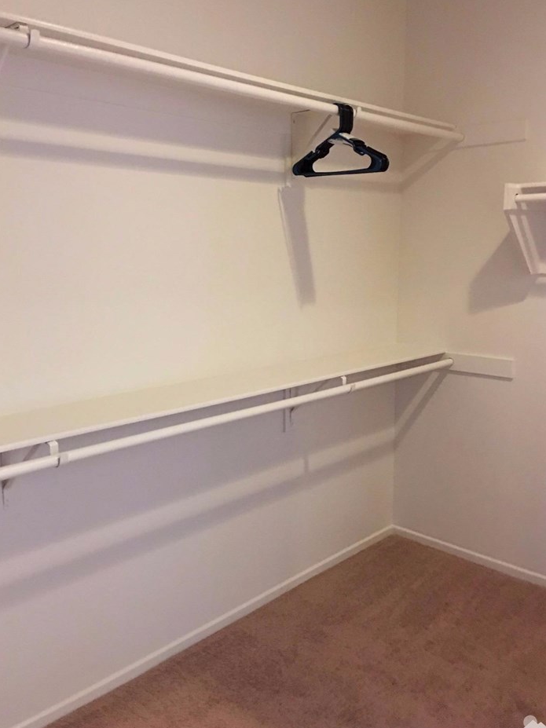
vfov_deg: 56.8
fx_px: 673
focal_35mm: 32
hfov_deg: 44.2
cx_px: 273
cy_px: 350
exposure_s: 1/4
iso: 100
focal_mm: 4.15
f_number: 2.2
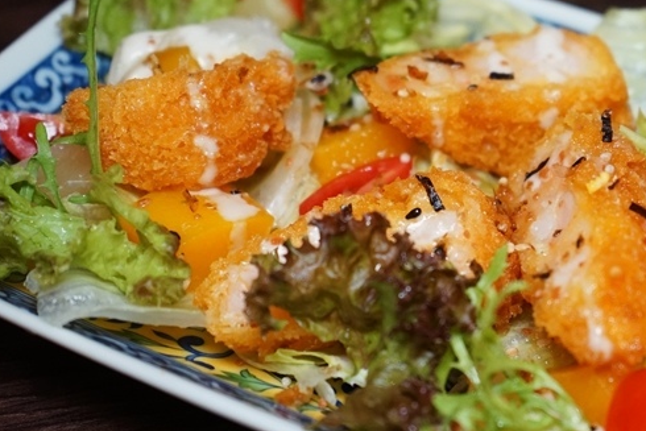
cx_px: 523
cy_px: 151
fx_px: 1669
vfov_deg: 14.7
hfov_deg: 21.6
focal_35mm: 93
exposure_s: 1/60
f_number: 5
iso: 2000
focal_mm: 57
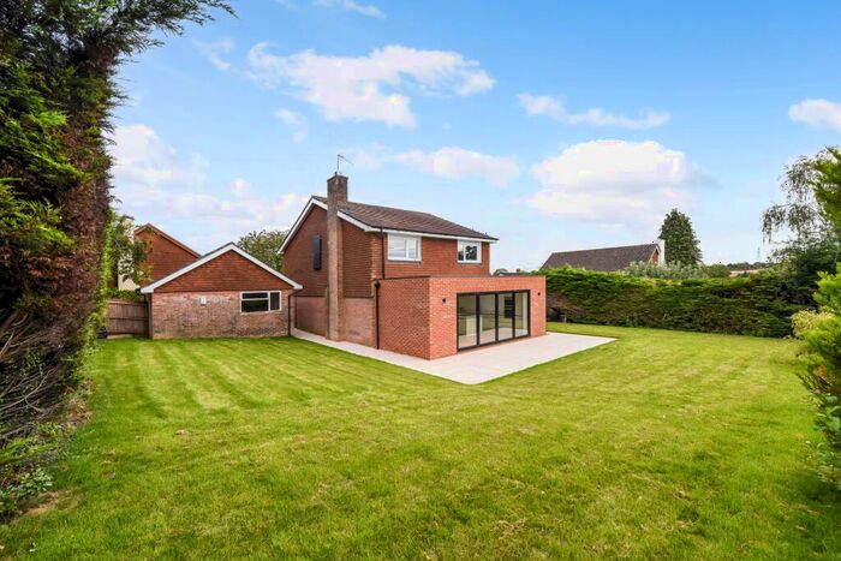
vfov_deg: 81.2
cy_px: 280
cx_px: 420
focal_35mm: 14
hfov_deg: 104.2
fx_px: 327
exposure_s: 1/500
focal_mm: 14
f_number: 9
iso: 320
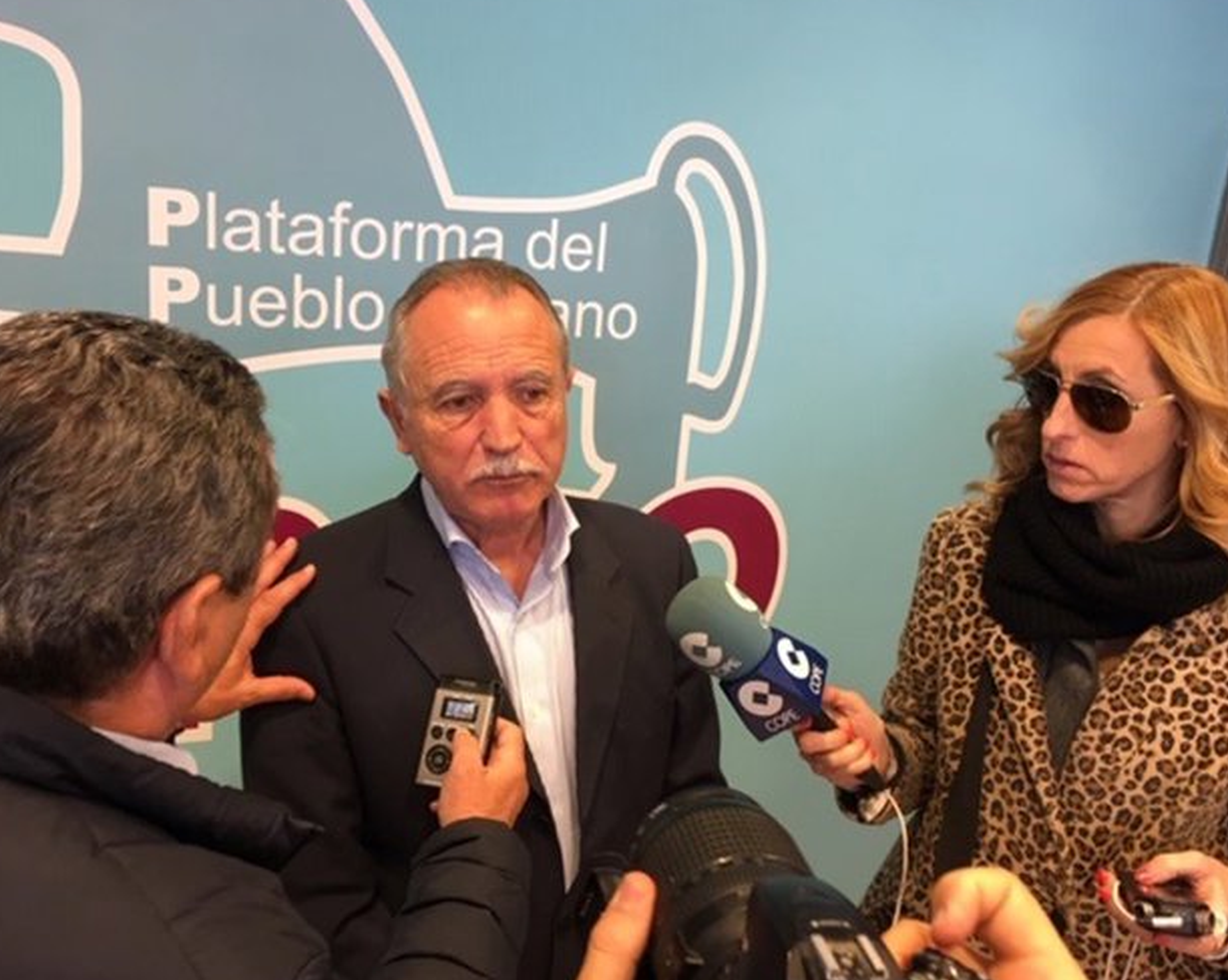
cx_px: 583
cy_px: 490
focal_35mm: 32
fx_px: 1162
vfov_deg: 45.8
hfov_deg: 55.7
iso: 125
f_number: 2.2
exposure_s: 1/33
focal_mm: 4.15
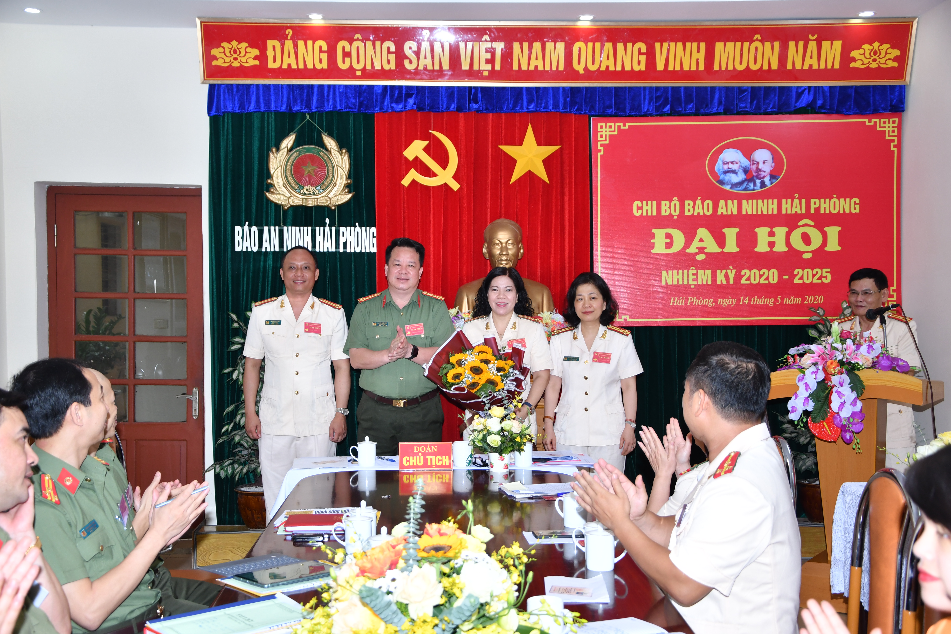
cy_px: 317
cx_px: 476
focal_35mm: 45
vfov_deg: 29.9
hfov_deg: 43.6
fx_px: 1189
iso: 400
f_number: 4.5
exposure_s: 1/200
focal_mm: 30
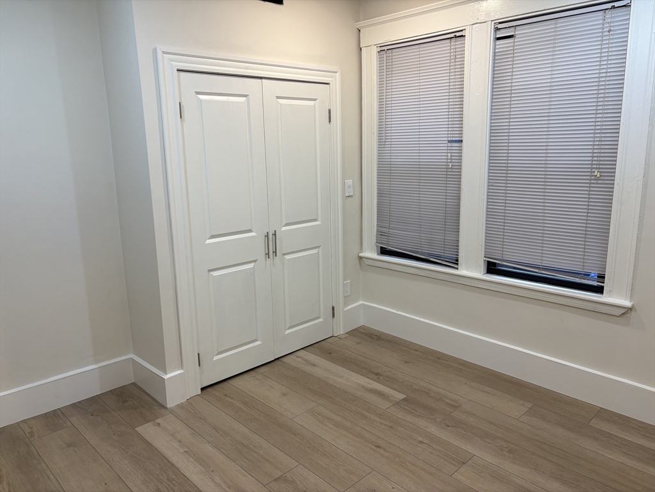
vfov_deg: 53.1
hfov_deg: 67.3
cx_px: 328
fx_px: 492
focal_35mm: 26
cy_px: 246
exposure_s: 1/120
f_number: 1.6
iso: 80
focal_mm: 5.96
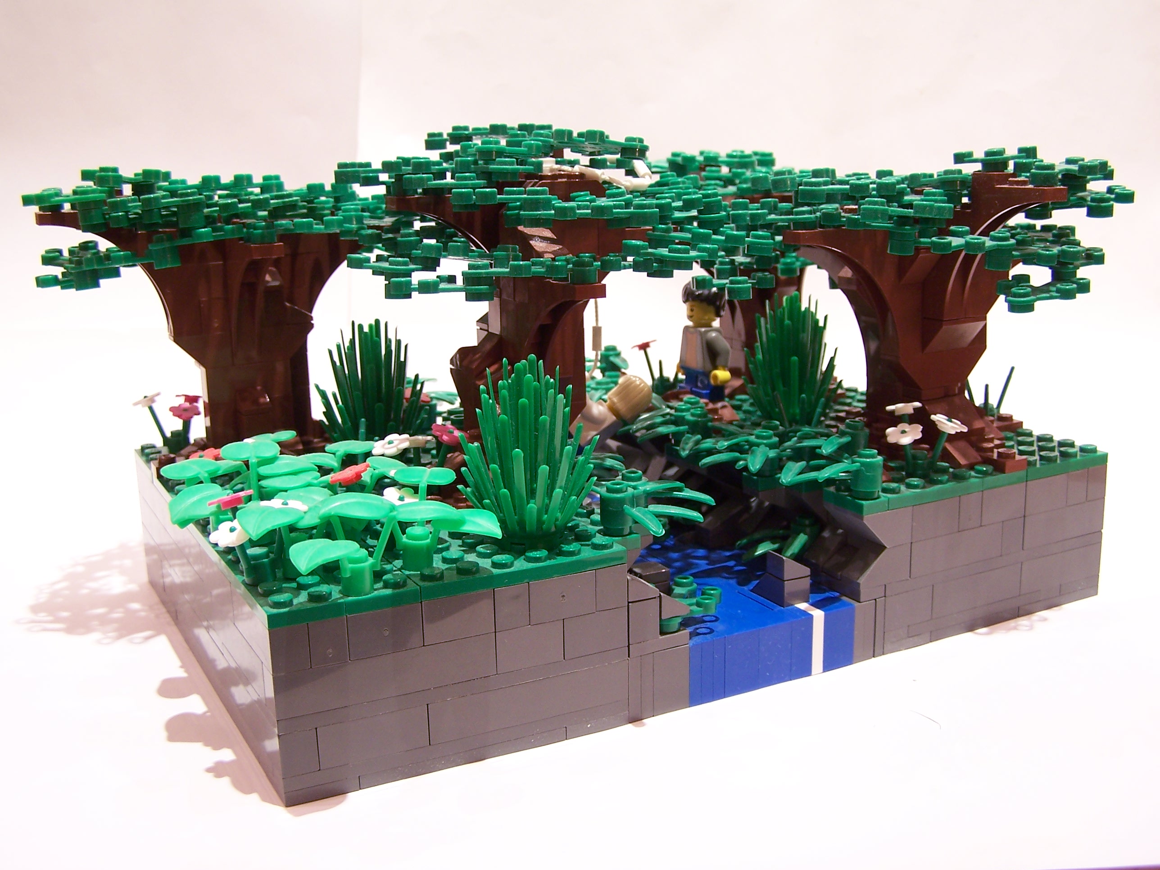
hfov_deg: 49.0
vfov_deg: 37.7
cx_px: 580
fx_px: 1273
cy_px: 435
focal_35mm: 38
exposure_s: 1/3
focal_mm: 6.3
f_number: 2.8
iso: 80
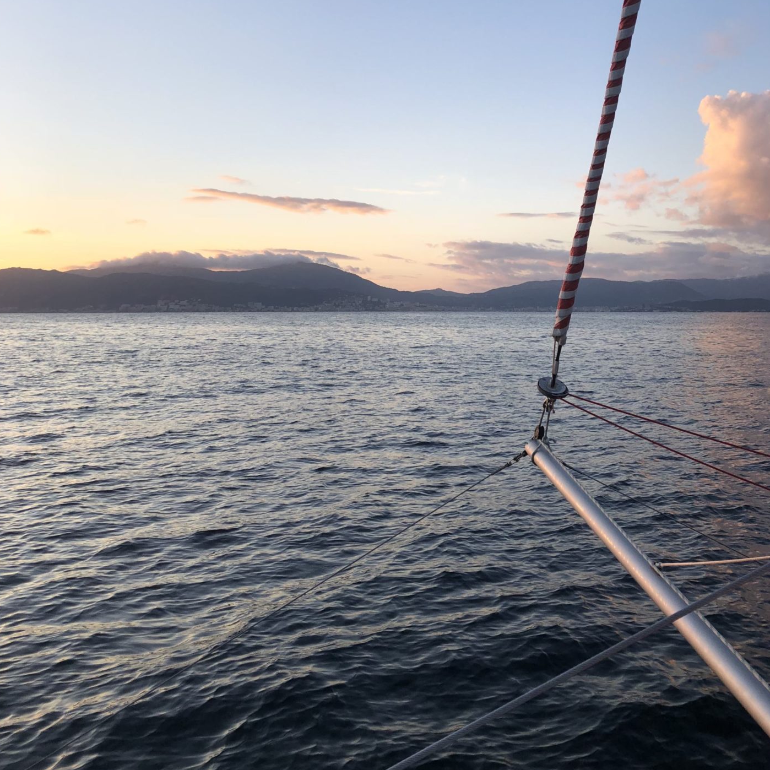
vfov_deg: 47.8
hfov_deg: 48.4
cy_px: 267
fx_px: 856
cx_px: 389
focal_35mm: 34
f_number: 1.8
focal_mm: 4
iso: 20
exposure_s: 1/363
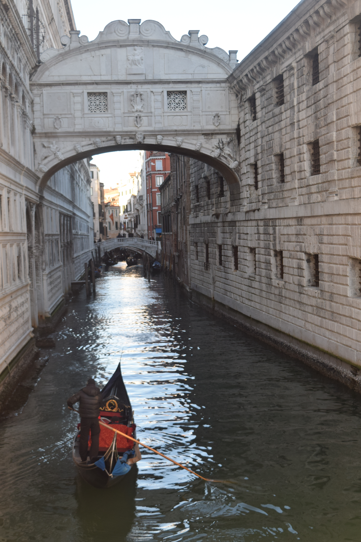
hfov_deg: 25.1
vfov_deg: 36.9
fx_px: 812
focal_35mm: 54
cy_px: 271
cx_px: 180
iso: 400
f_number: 6.3
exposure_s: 1/160
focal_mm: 36
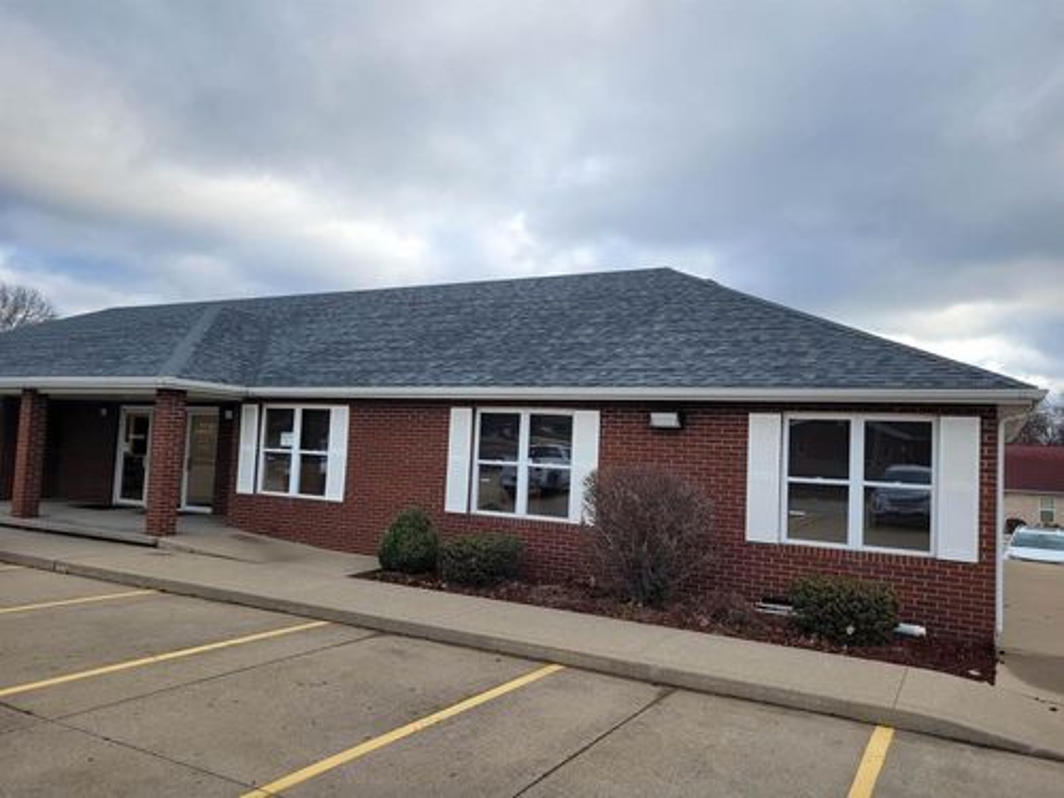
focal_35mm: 26
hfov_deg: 67.3
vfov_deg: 53.1
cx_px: 532
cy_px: 399
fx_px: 799
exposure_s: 1/523
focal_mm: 5.4
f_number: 1.8
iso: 40
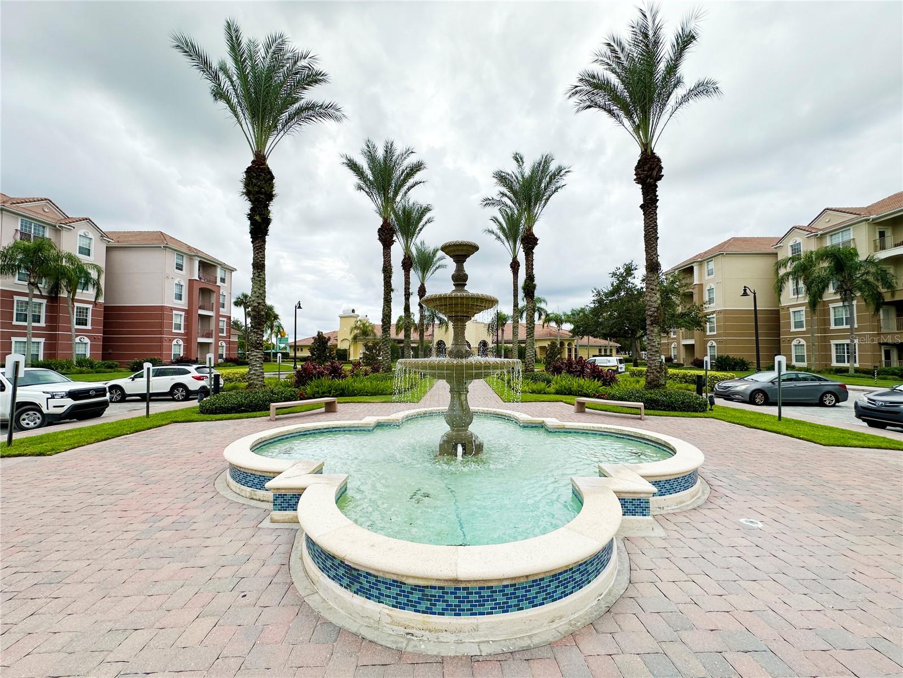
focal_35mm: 14
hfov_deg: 102.1
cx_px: 452
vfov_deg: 85.7
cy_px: 339
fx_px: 365
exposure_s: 1/2304
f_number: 2.2
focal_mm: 2.22
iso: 40
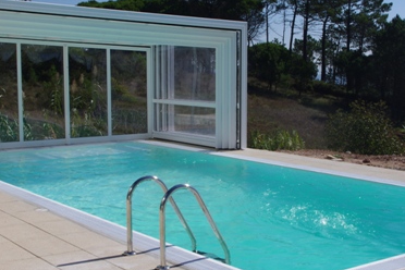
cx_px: 226
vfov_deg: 21.9
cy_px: 143
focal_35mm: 62
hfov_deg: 32.3
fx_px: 697
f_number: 14
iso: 200
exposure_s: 1/320
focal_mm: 24.38
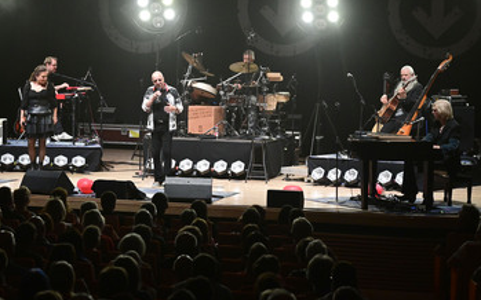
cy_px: 111
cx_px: 188
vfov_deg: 14.2
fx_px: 1206
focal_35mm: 92
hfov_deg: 22.5
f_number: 4
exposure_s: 1/500
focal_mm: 70
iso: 6400
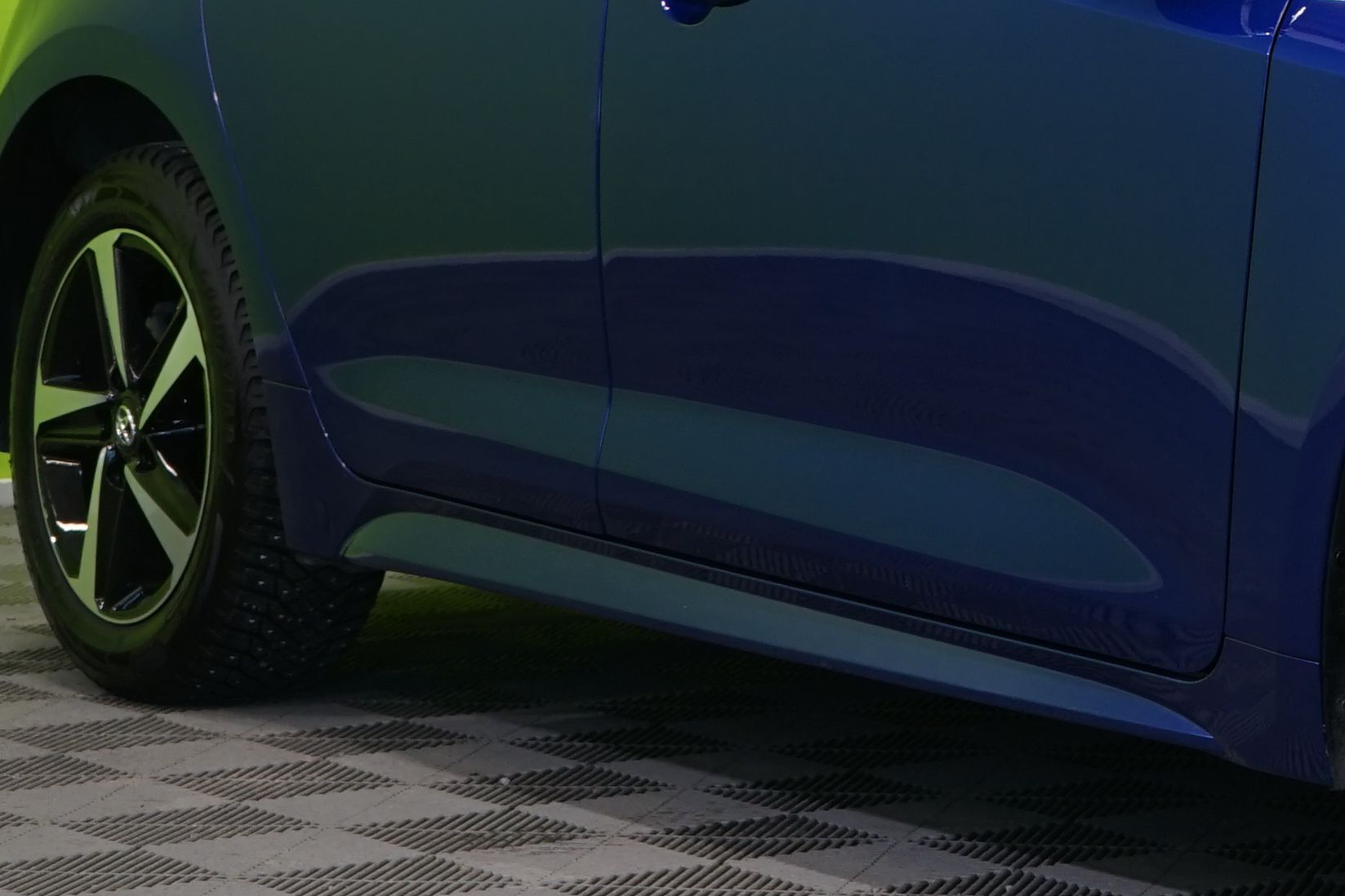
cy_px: -169
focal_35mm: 153
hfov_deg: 12.9
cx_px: 1829
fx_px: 5716
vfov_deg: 8.9
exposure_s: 1/25
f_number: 5.6
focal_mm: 42
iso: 400
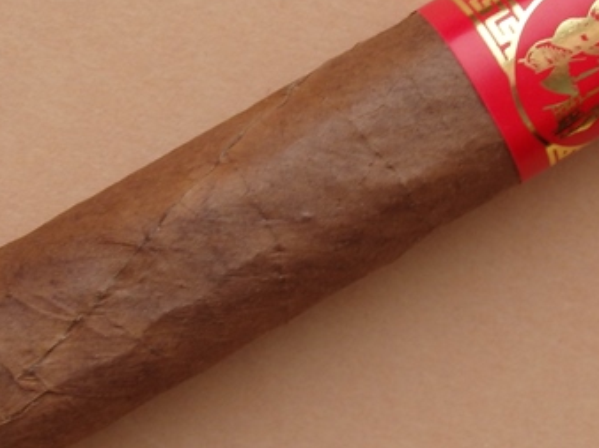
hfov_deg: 11.4
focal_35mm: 173
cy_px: 158
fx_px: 2991
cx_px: 363
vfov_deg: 8.6
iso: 125
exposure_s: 1/10
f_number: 4.5
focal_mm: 13.1
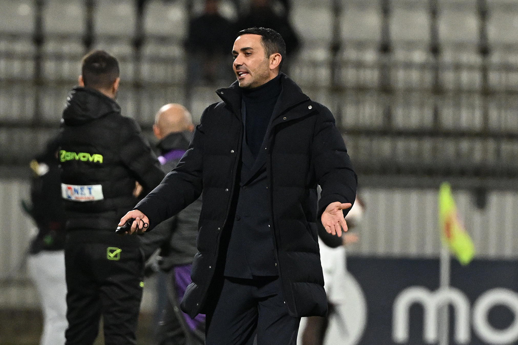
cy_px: 172
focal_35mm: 465
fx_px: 6690
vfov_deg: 3.0
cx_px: 259
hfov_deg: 4.4
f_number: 4
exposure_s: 1/1600
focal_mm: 310
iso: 4000
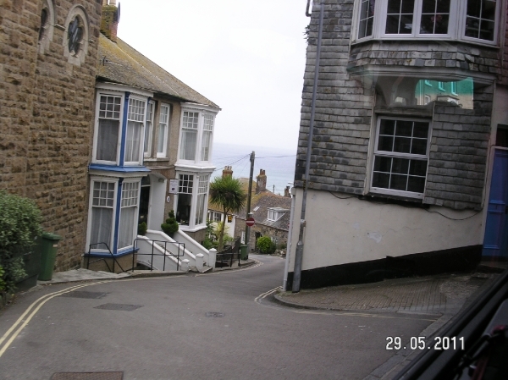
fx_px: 557
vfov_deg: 37.7
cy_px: 190
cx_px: 254
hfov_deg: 49.0
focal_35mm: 38
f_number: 5.6
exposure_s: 1/90
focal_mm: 7.8
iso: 100
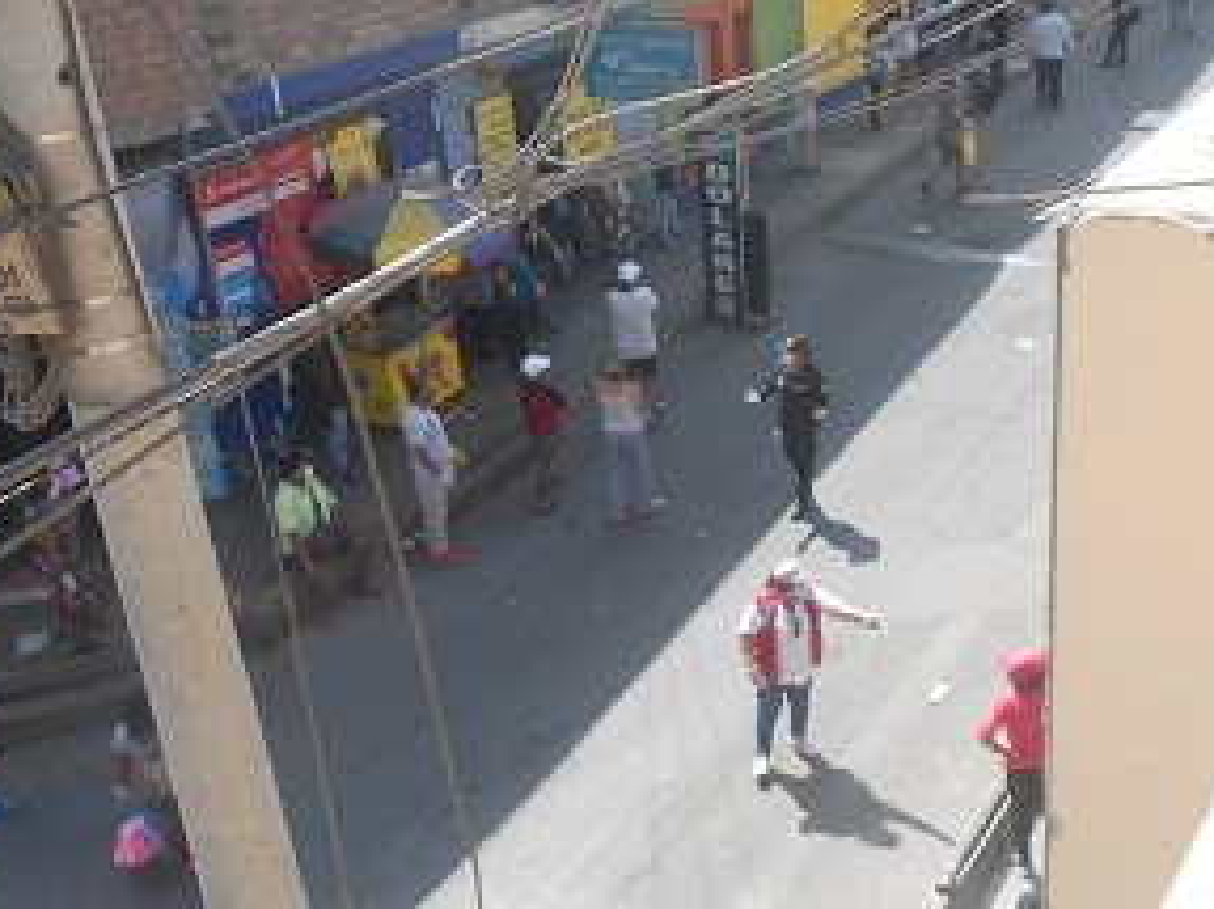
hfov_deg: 43.6
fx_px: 1507
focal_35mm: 43
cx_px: 742
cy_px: 444
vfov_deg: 33.6
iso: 200
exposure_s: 1/800
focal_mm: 4.6
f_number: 3.2
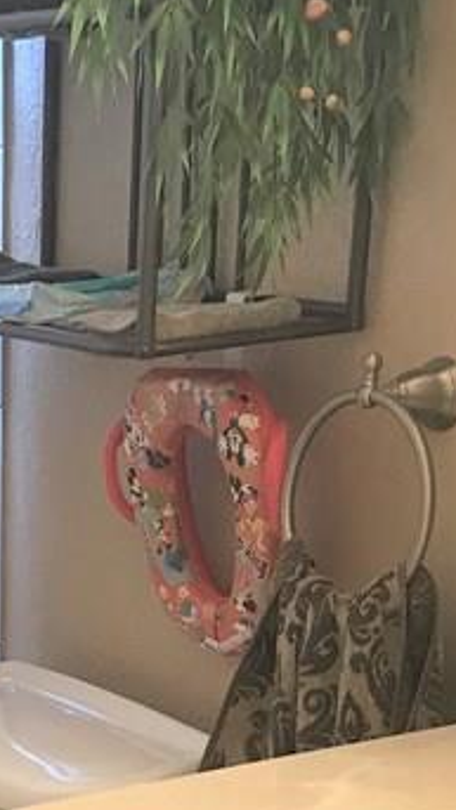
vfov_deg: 22.2
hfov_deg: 13.1
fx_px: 1956
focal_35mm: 91
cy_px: 881
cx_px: -26
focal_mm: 3.99
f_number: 1.8
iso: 40
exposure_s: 1/24
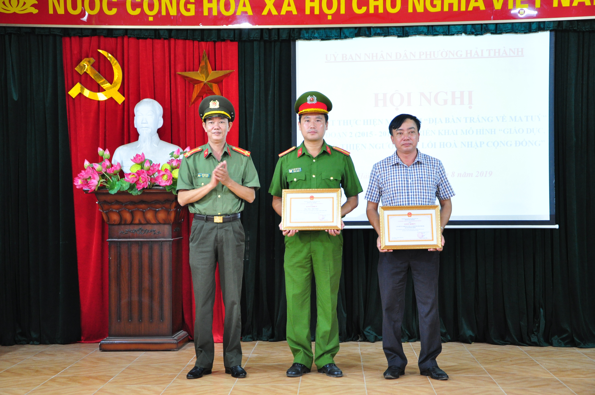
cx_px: 298
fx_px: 1040
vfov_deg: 21.5
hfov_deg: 31.9
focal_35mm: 63
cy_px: 198
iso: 800
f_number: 4.8
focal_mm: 42
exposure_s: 1/50
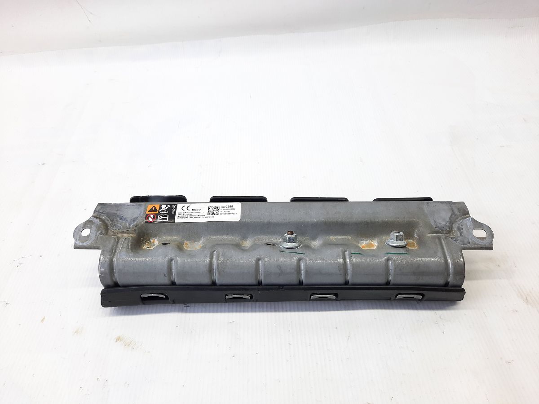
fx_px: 389
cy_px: 202
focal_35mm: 25
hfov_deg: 69.4
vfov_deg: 54.9
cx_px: 270
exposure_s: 1/50
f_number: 2
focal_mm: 4.6
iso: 64
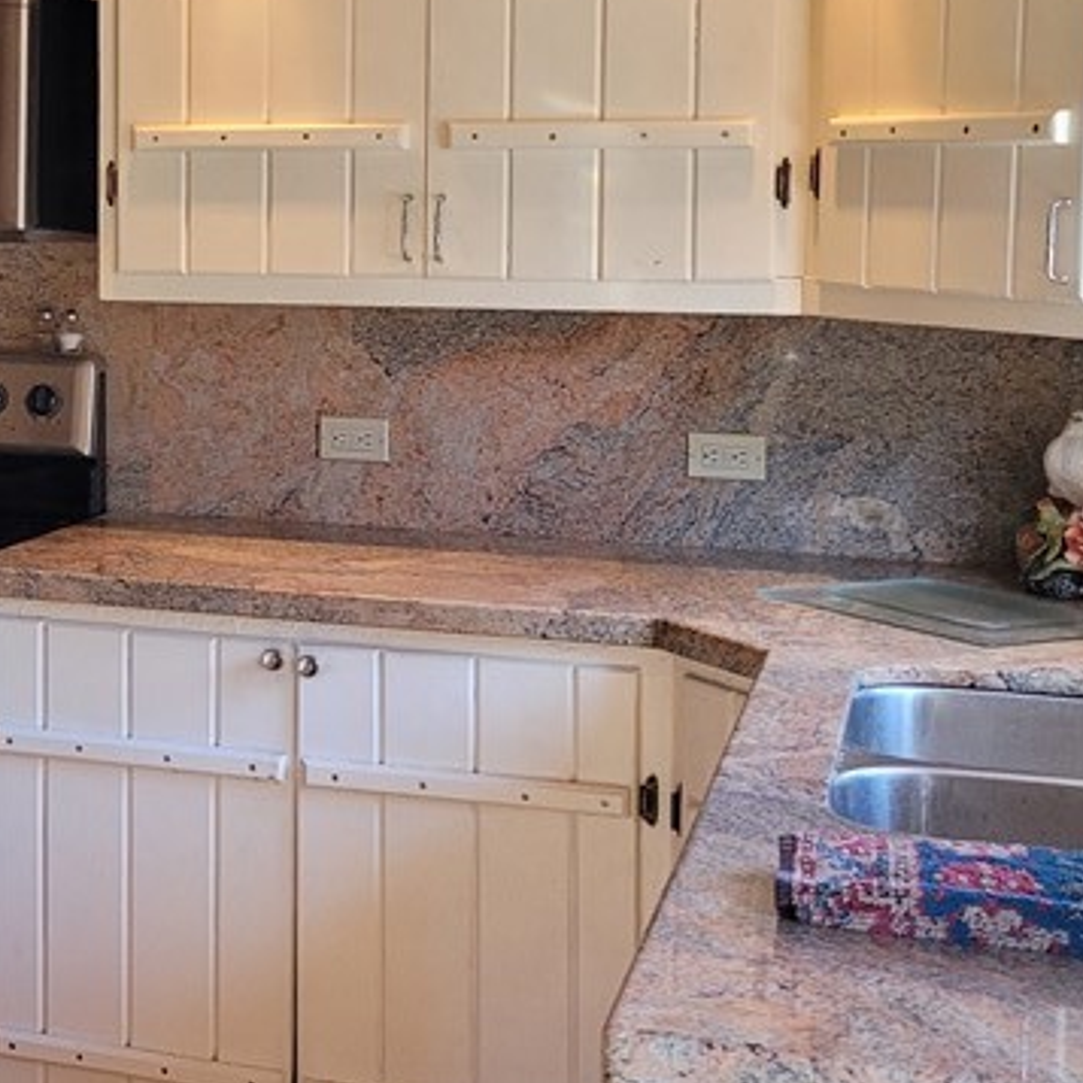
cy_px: 343
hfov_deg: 25.0
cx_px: 39
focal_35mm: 66
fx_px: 2336
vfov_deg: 25.9
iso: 250
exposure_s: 1/120
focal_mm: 5.4
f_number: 1.8
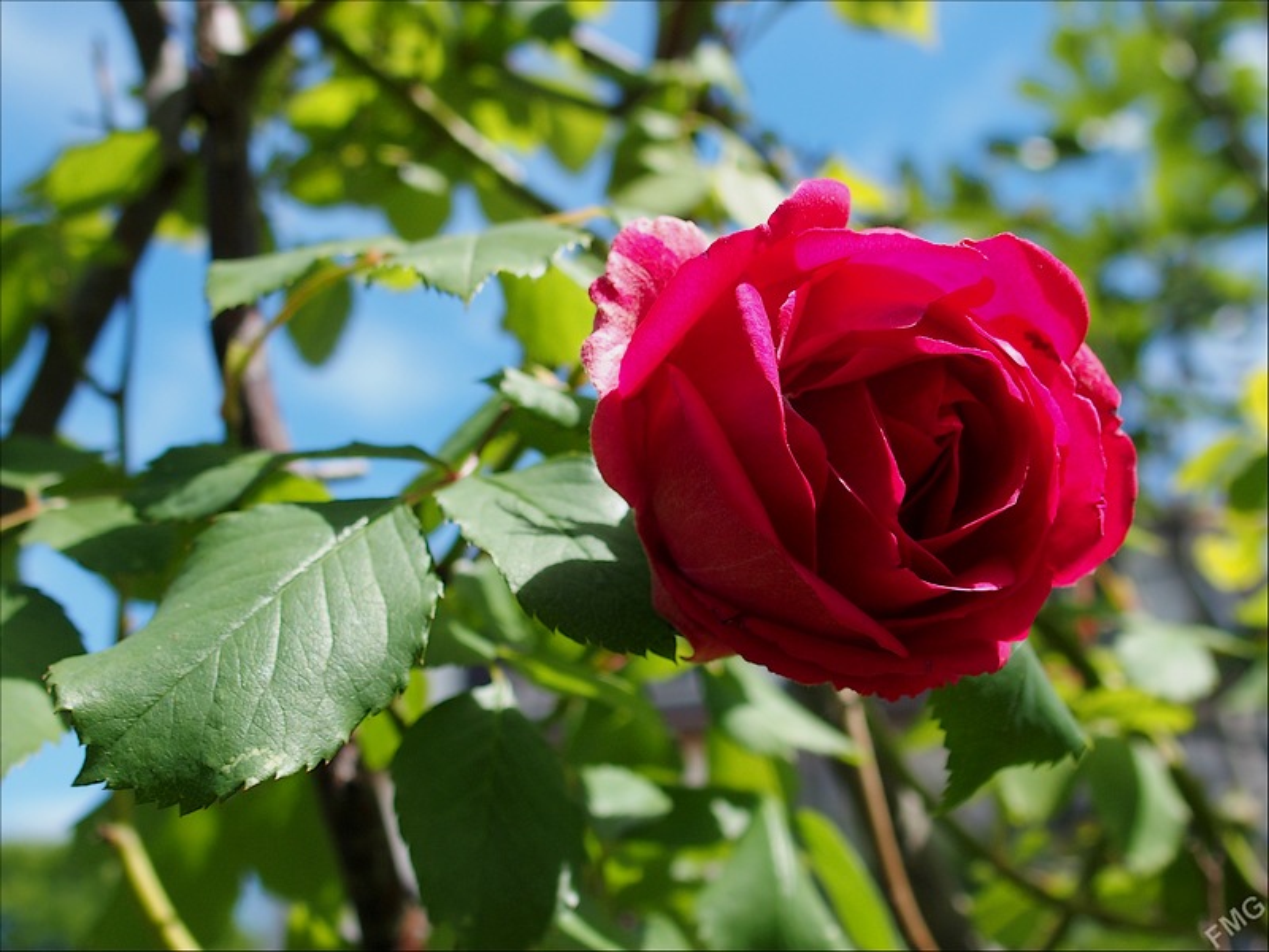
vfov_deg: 34.3
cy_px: 476
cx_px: 634
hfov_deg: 44.8
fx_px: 1540
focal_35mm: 42
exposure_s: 1/125
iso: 100
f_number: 2.8
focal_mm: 9
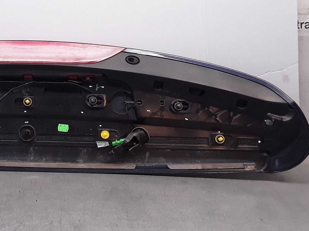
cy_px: 105
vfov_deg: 26.5
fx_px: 491
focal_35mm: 55
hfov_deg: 33.0
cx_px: 27
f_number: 1.9
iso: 100
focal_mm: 2.91
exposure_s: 1/136
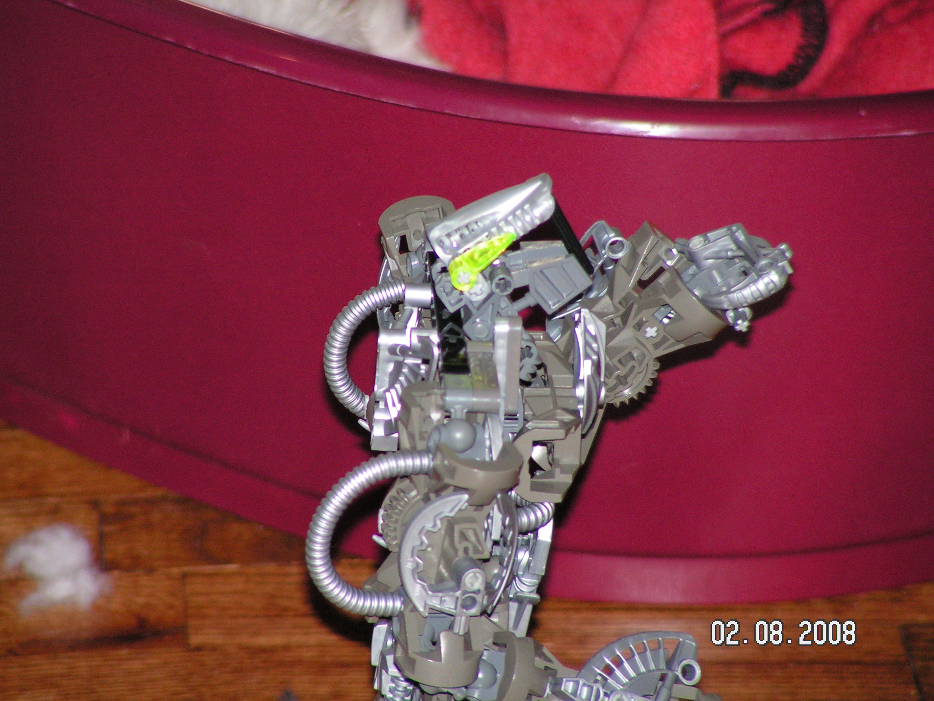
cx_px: 467
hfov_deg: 6.8
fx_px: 7825
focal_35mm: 290
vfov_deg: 5.1
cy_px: 350
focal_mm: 48
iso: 200
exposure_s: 1/320
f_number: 3.2
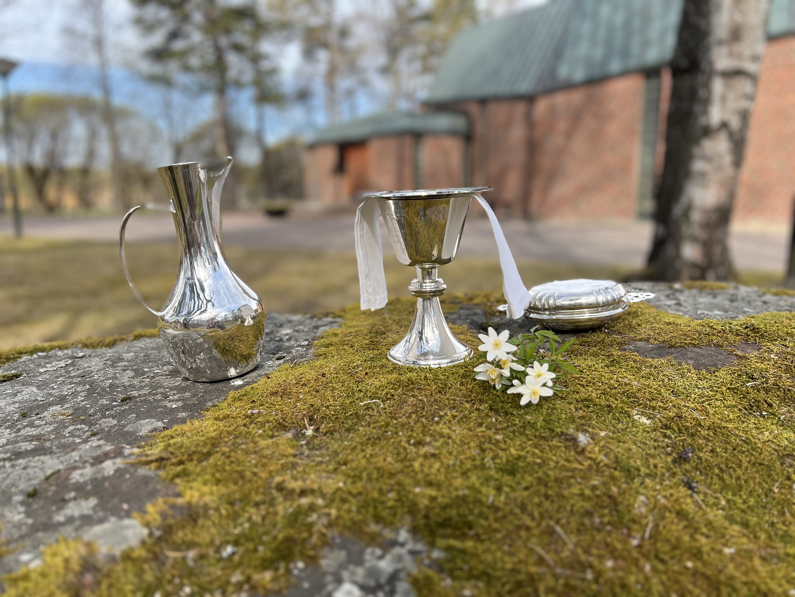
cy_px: 298
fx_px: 597
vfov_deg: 53.1
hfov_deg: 67.3
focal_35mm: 26
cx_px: 398
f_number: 1.5
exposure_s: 1/1266
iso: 50
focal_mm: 5.7
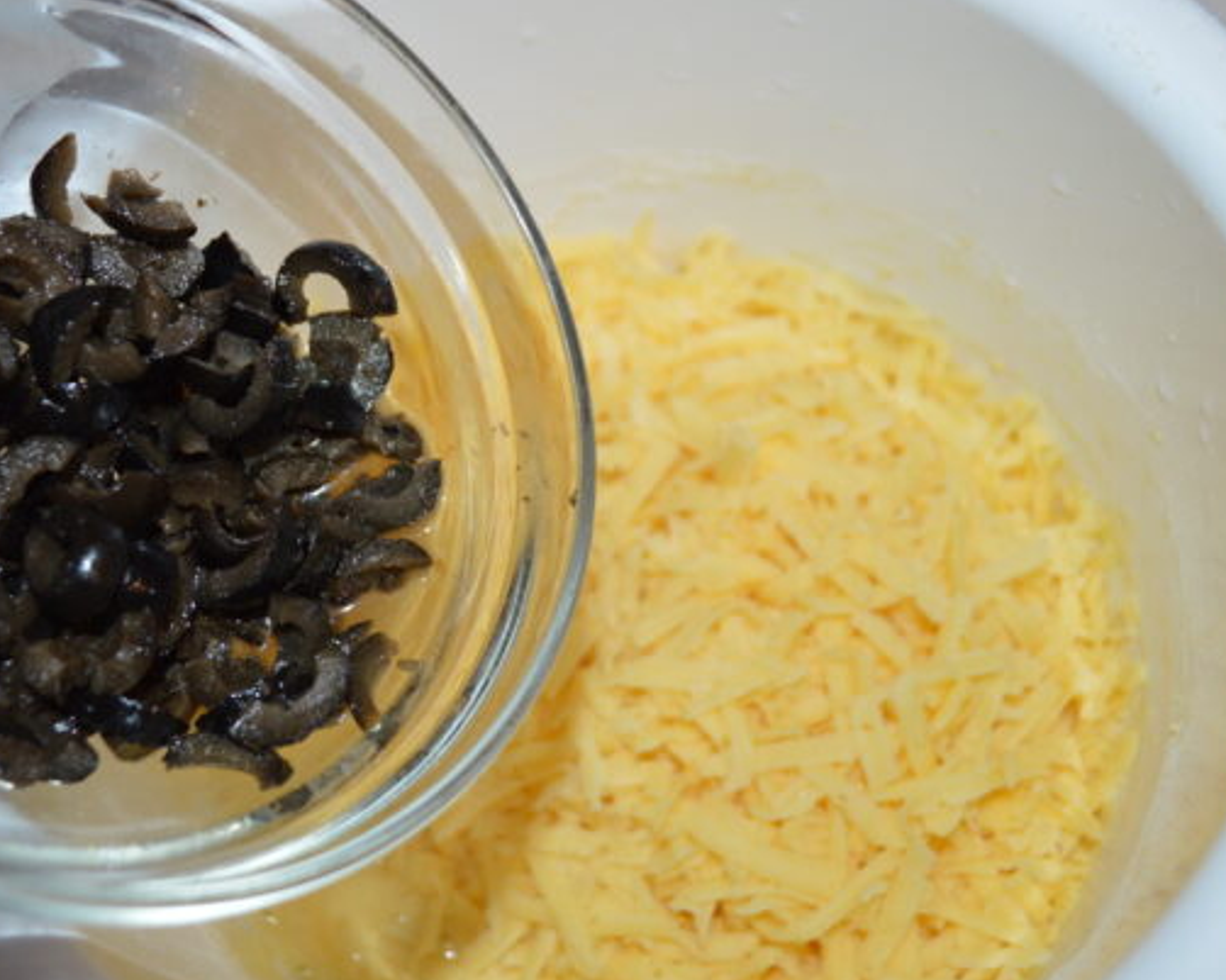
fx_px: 1705
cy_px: 559
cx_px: 551
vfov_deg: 32.0
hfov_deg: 39.5
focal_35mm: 47
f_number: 4
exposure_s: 1/60
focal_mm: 24
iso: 720
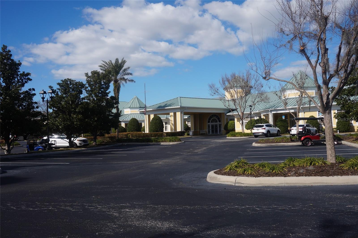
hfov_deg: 55.2
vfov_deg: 38.2
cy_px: 119
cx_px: 179
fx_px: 342
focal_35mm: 34
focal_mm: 23
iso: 200
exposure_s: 1/500
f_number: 10
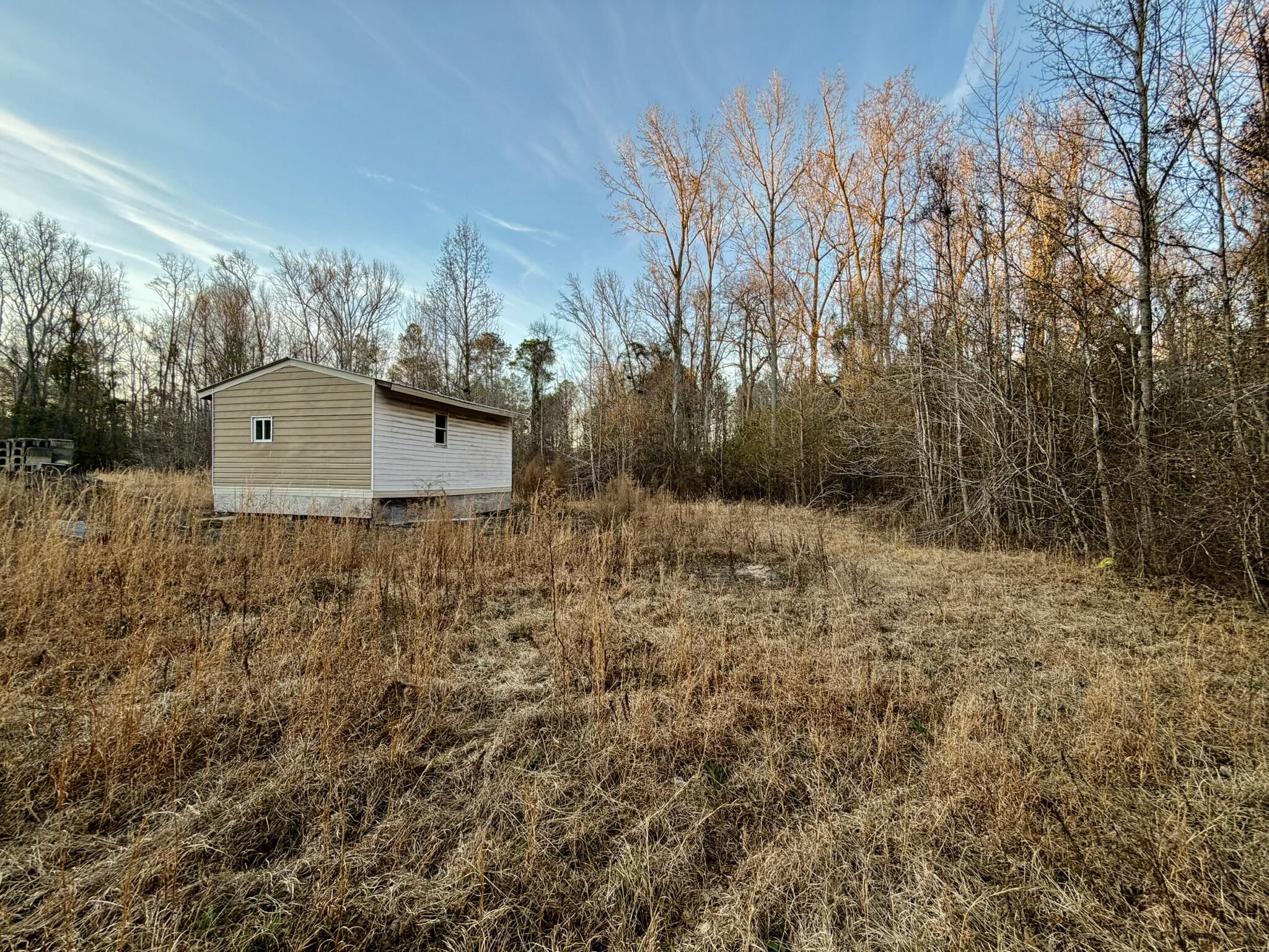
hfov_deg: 102.1
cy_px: 476
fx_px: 513
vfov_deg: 85.7
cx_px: 634
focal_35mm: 14
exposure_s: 1/192
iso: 40
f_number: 2.2
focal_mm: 2.22
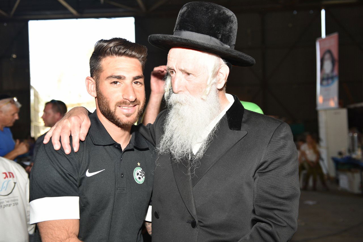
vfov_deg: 31.9
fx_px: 424
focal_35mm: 42
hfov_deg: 46.4
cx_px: 182
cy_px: 121
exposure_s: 1/250
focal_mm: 42
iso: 320
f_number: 3.5
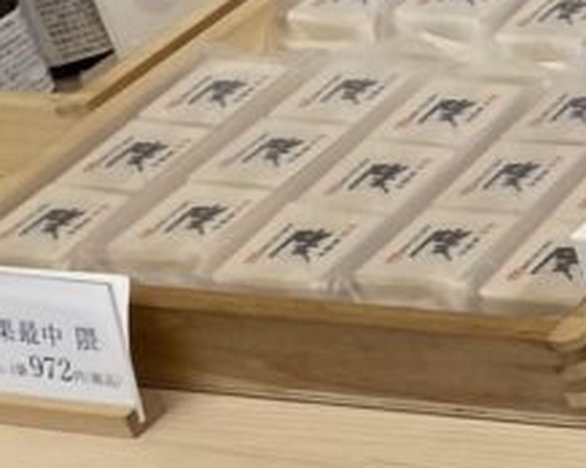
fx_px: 2582
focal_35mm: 149
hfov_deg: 10.0
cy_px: 221
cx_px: 1718
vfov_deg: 10.4
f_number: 1.8
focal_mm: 4.25
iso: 64
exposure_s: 1/100
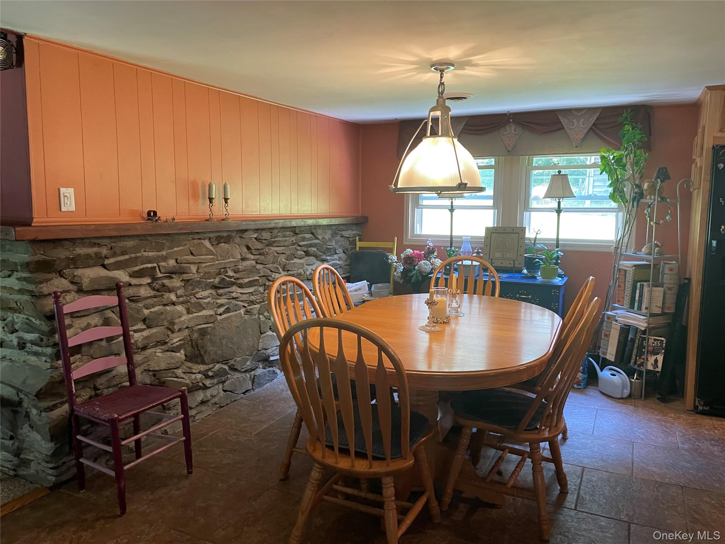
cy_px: 272
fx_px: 545
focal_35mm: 26
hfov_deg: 67.3
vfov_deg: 53.1
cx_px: 362
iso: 200
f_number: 1.6
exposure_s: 1/60
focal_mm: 4.2
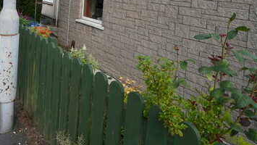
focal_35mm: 31
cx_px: 79
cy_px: -10
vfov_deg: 33.5
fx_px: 211
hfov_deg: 60.6
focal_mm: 10
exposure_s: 1/80
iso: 100
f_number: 9
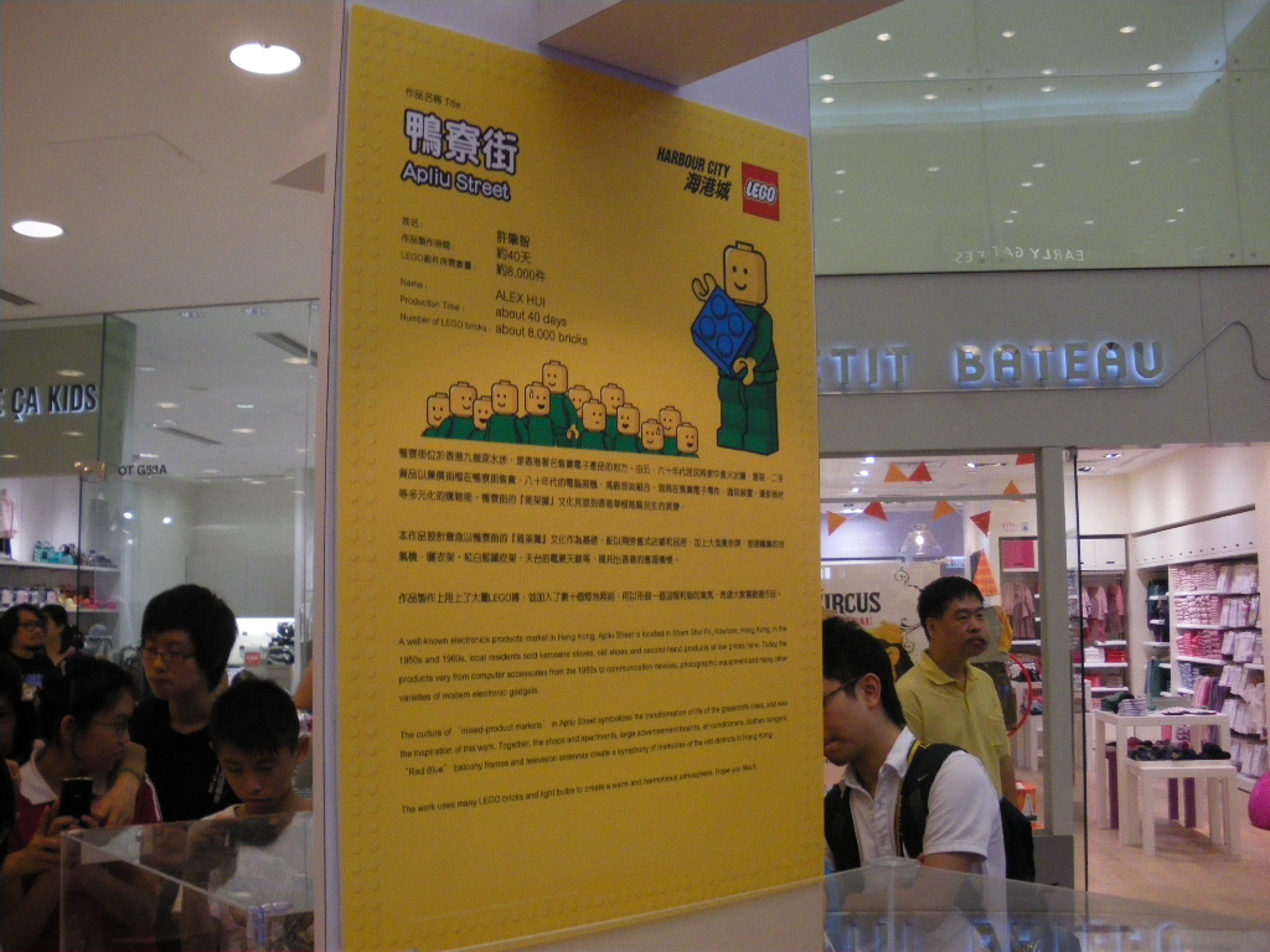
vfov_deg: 39.7
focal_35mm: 36
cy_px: 476
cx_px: 635
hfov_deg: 51.4
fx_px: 1321
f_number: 3.5
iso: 400
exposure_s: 1/100
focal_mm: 6.3
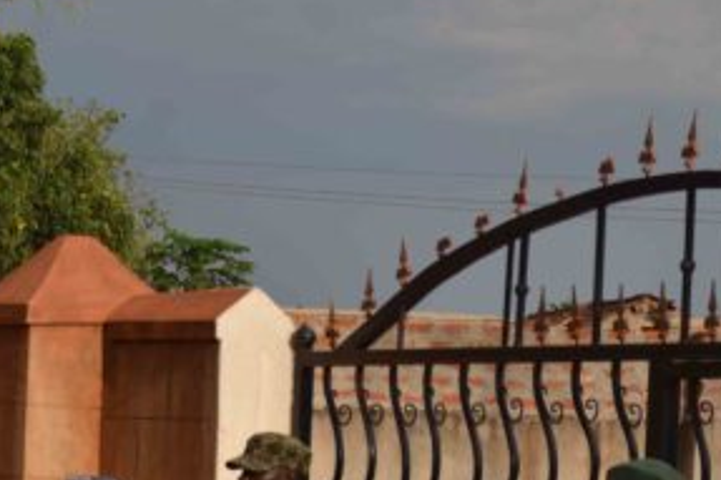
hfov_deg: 6.8
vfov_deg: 4.6
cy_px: 567
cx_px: -108
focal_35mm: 300
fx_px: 6011
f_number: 7.1
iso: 100
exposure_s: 1/250
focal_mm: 75
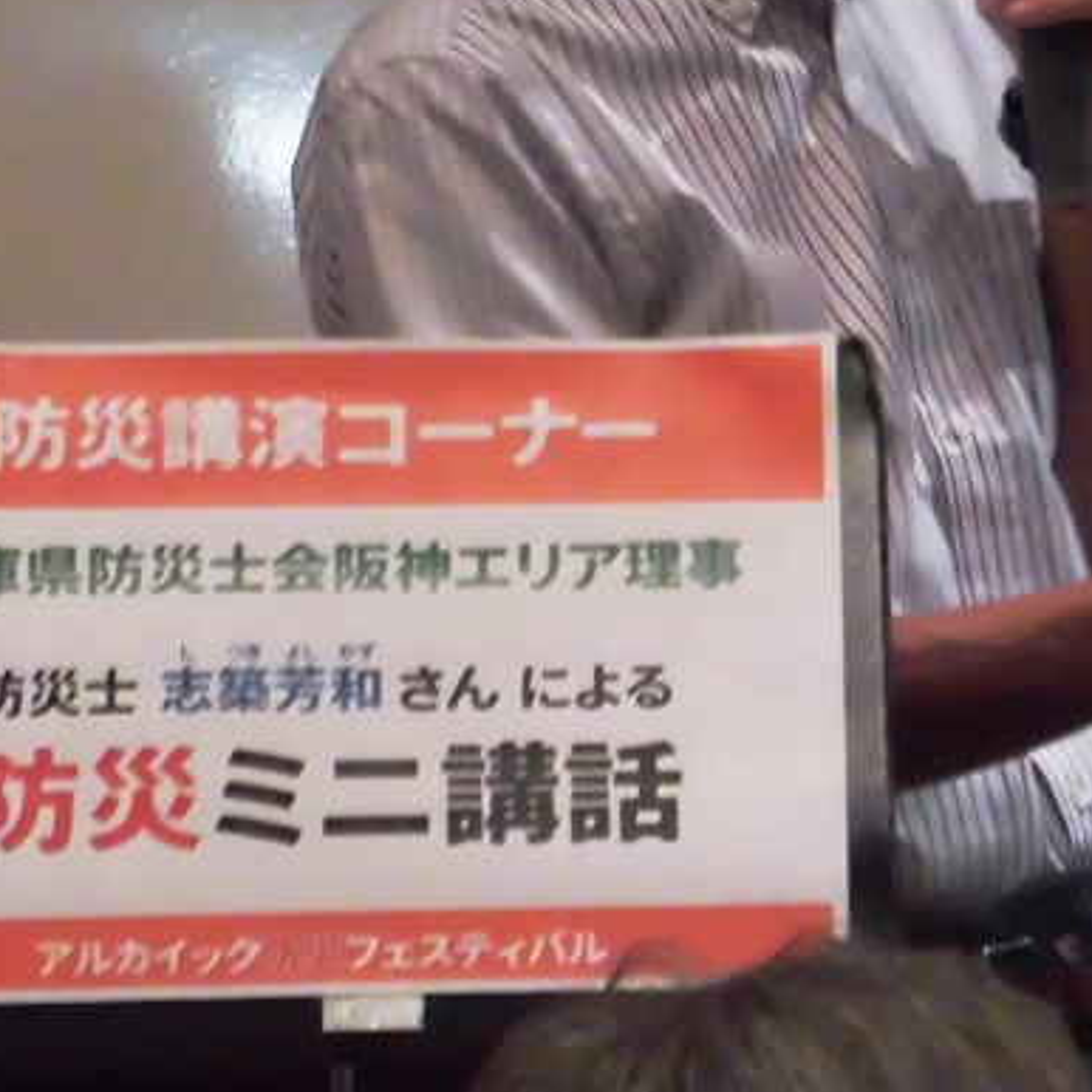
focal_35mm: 401
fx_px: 14312
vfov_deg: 4.4
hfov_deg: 4.4
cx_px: 761
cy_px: 262
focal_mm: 28.58
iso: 800
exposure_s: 1/25
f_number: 5.4
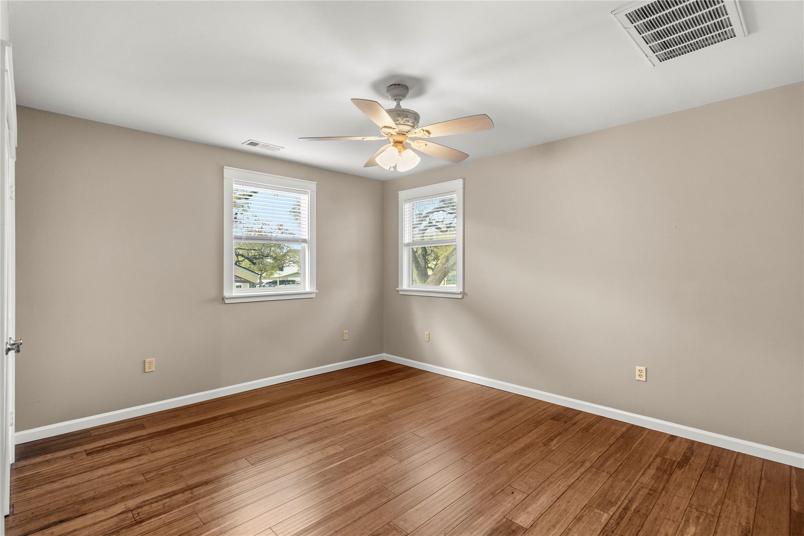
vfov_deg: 73.7
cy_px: 268
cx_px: 402
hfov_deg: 96.7
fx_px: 357
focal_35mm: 16
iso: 250
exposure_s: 1/13
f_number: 8
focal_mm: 16
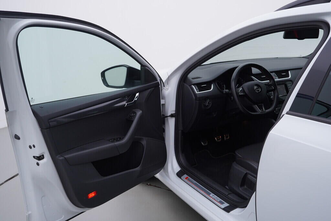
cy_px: 110
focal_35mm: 36
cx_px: 166
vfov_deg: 36.9
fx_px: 331
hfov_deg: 53.1
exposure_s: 1/80
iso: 125
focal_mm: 24
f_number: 4
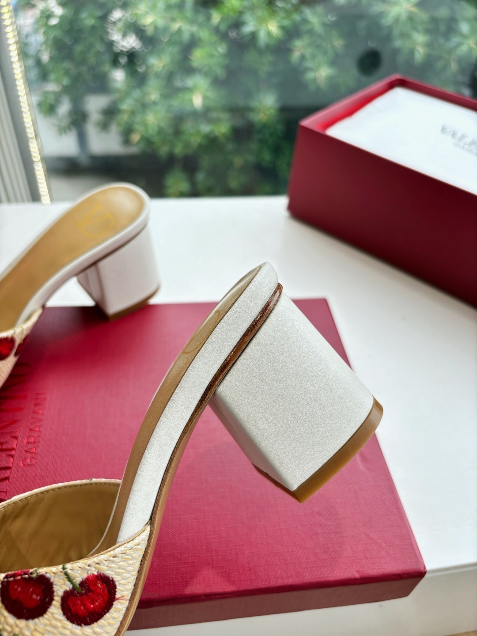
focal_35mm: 26
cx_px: 238
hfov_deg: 53.1
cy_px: 318
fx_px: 478
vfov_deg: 67.3
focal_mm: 5.96
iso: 50
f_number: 1.6
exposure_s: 1/568
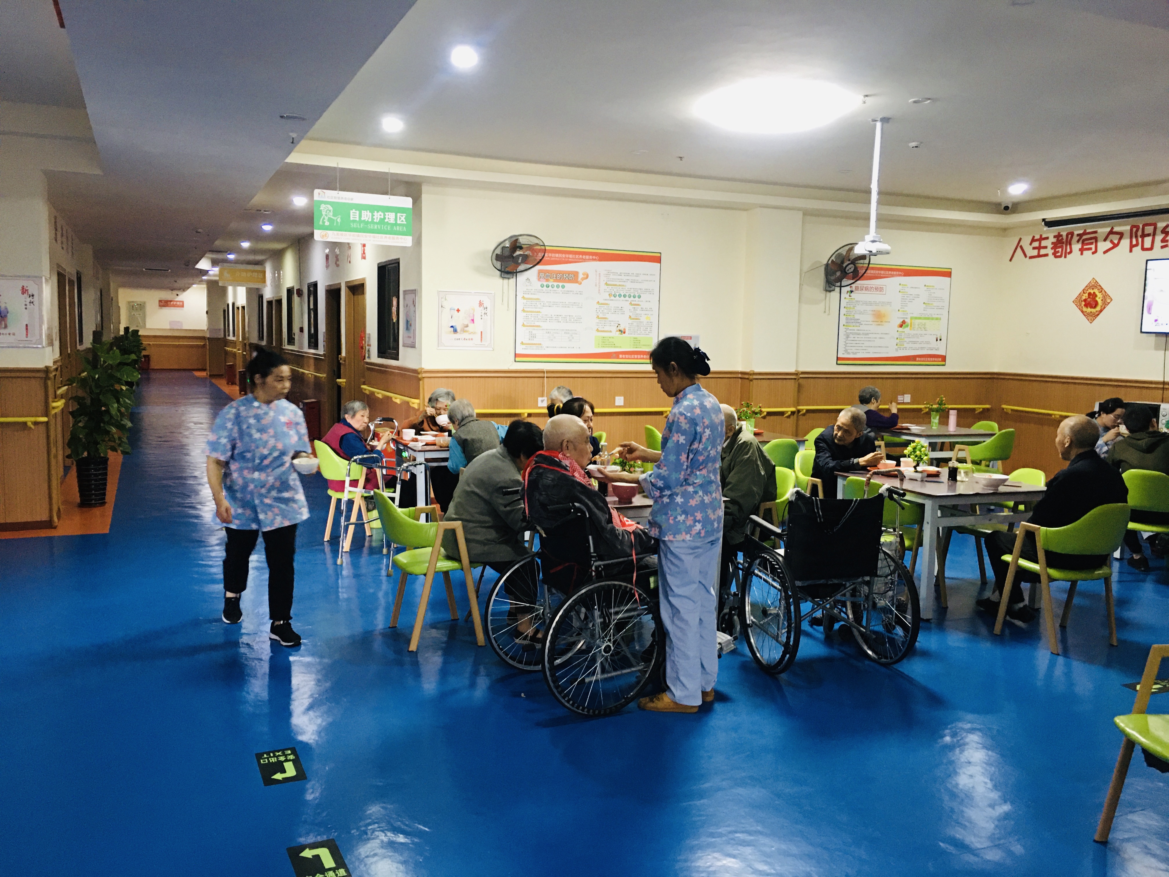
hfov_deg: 61.7
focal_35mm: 29
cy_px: 438
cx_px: 584
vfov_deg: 48.2
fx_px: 979
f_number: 2.2
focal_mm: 4.15
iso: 100
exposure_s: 1/10
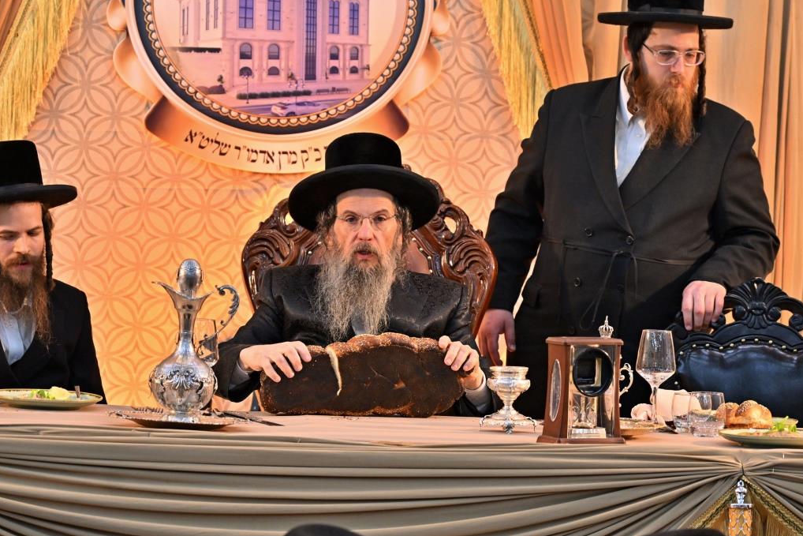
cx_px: 403
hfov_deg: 11.4
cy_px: 268
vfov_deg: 7.6
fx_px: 4038
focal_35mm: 181
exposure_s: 1/250
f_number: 4
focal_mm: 120
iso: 1000
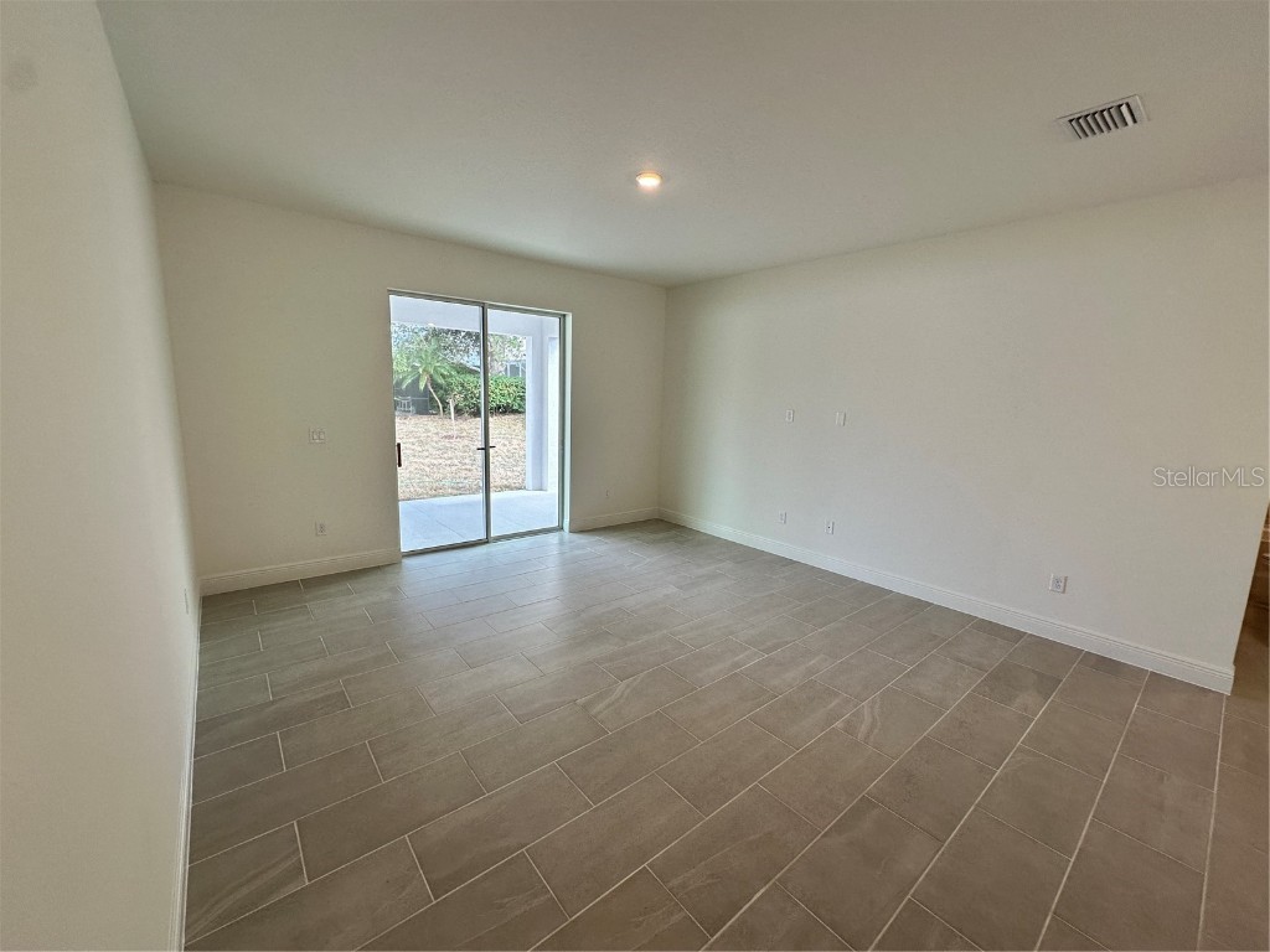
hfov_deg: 102.1
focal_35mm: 14
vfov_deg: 85.7
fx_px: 514
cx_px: 635
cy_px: 476
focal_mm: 2.22
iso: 80
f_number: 2.2
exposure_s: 1/120
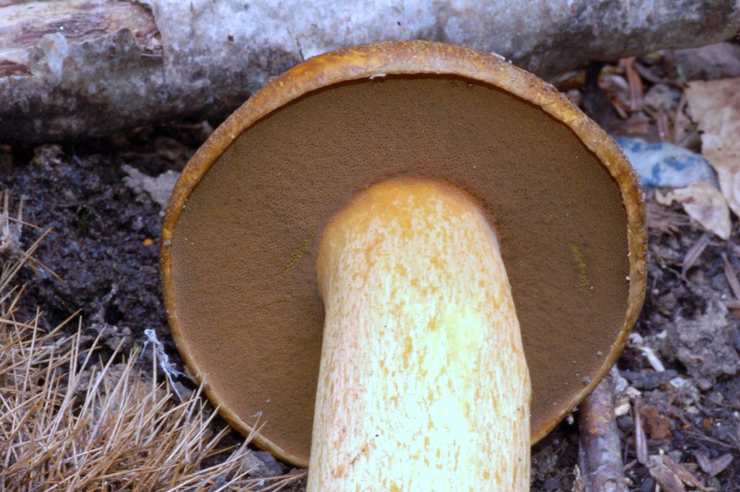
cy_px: 246
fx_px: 2773
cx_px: 370
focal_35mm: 135
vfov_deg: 10.1
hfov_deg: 15.2
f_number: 40
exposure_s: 1/15
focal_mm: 90
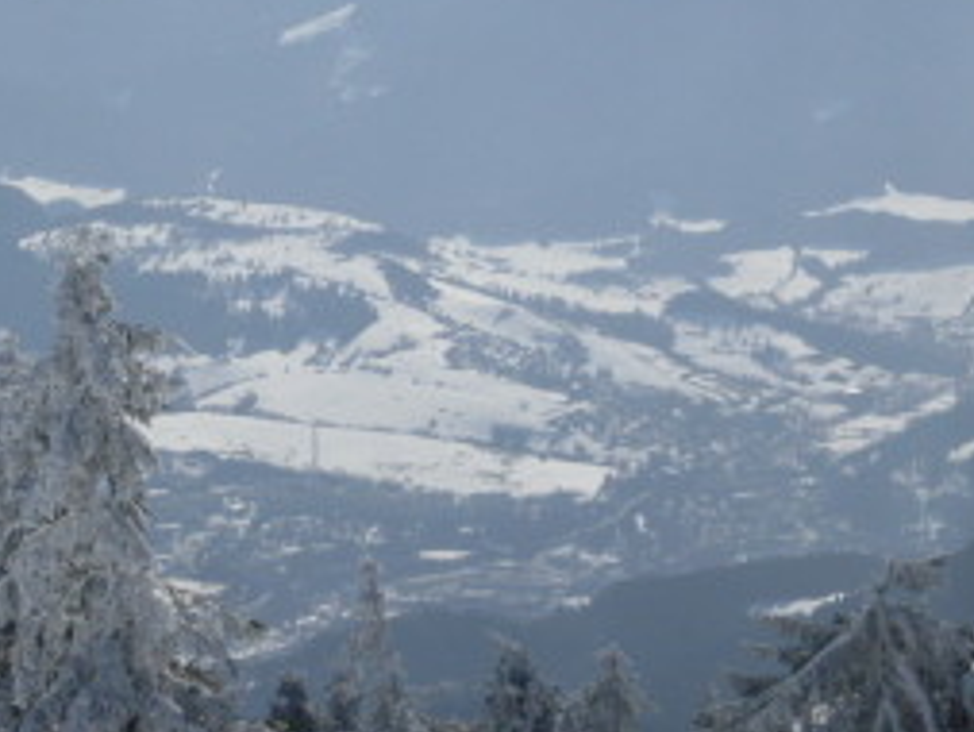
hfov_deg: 9.1
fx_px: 6081
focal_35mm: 216
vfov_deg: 6.9
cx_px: 223
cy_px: 327
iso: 80
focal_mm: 18.9
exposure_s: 1/1500
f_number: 5.2
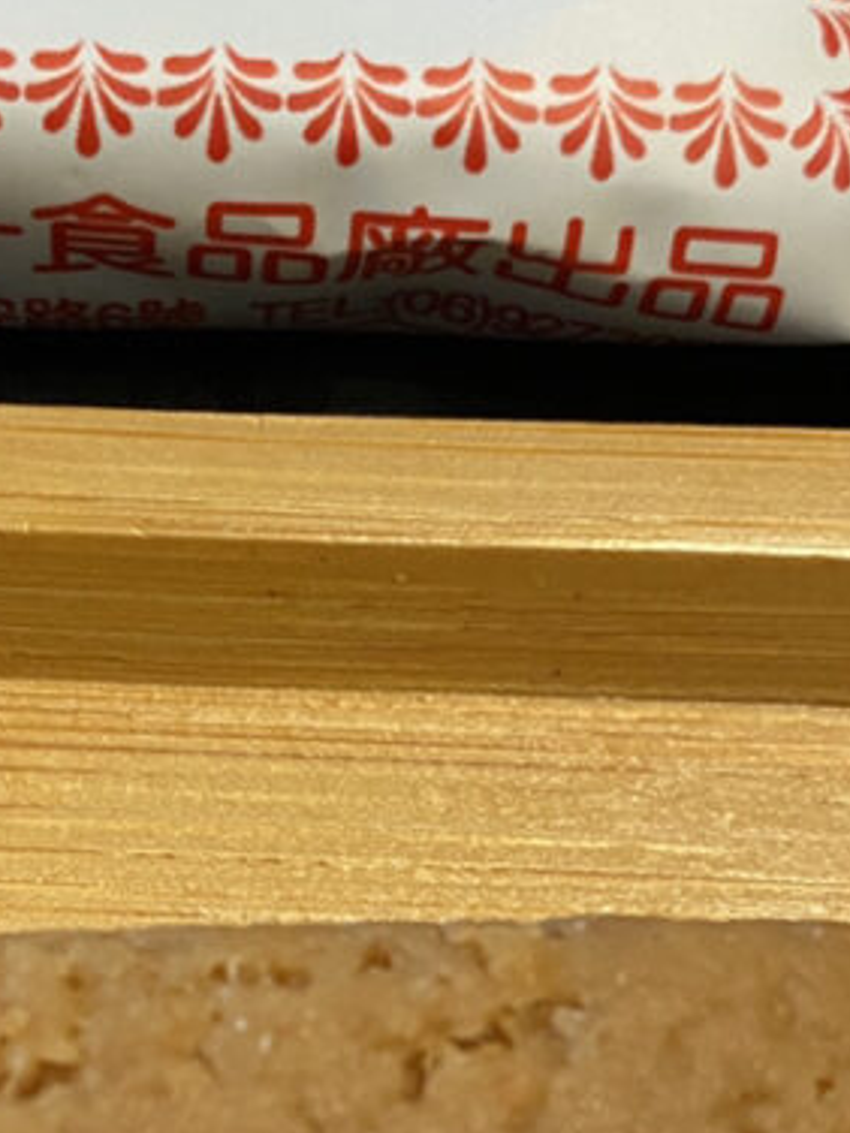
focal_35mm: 68
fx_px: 2226
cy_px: 901
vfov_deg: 28.0
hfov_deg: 21.4
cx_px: 199
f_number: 1.8
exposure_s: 1/60
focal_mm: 4.25
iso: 320
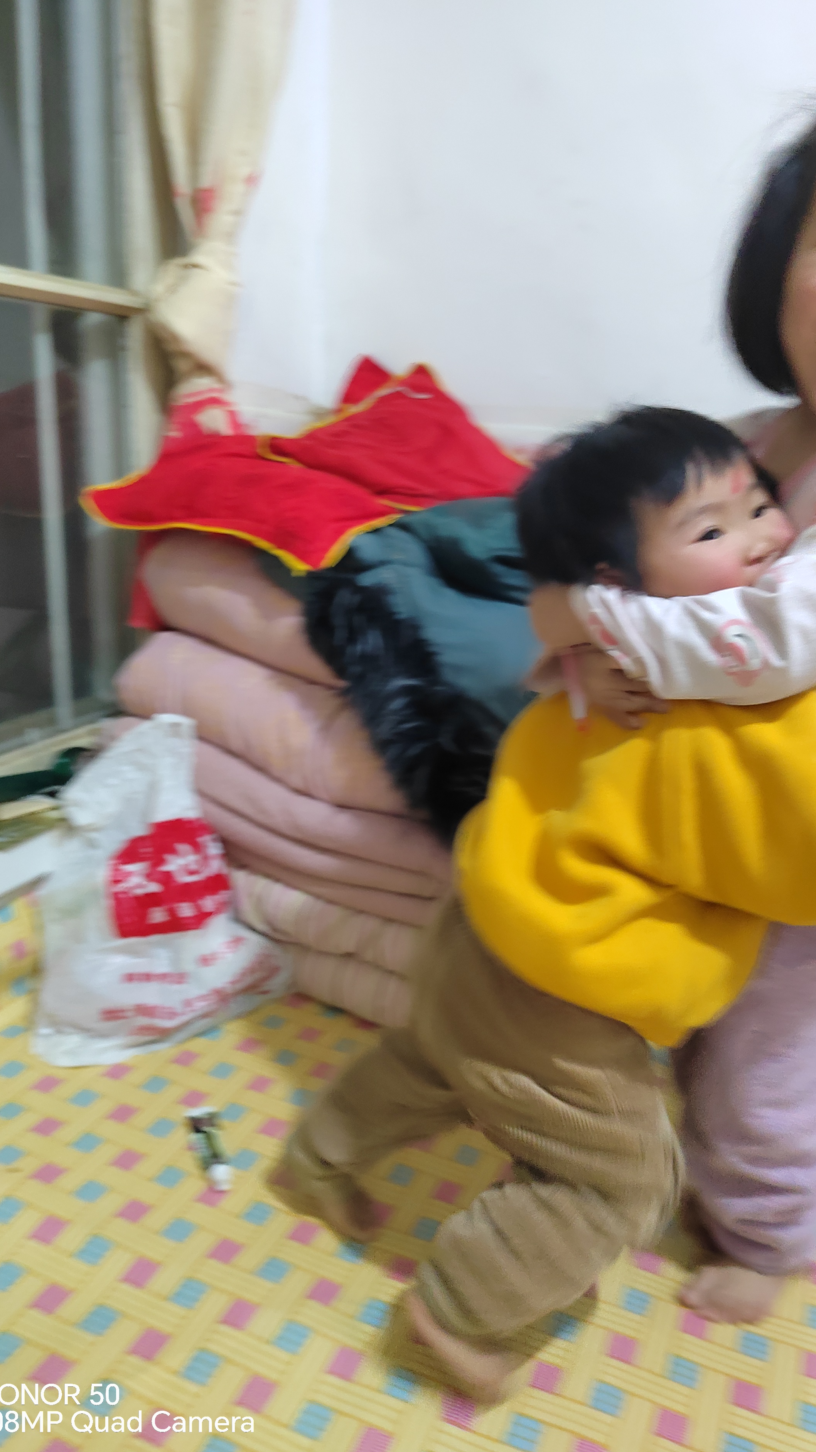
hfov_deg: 44.3
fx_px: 1000
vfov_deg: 71.9
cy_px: 712
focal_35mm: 26
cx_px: 448
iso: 3041
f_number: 1.9
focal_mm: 5.52
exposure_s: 1/33.3
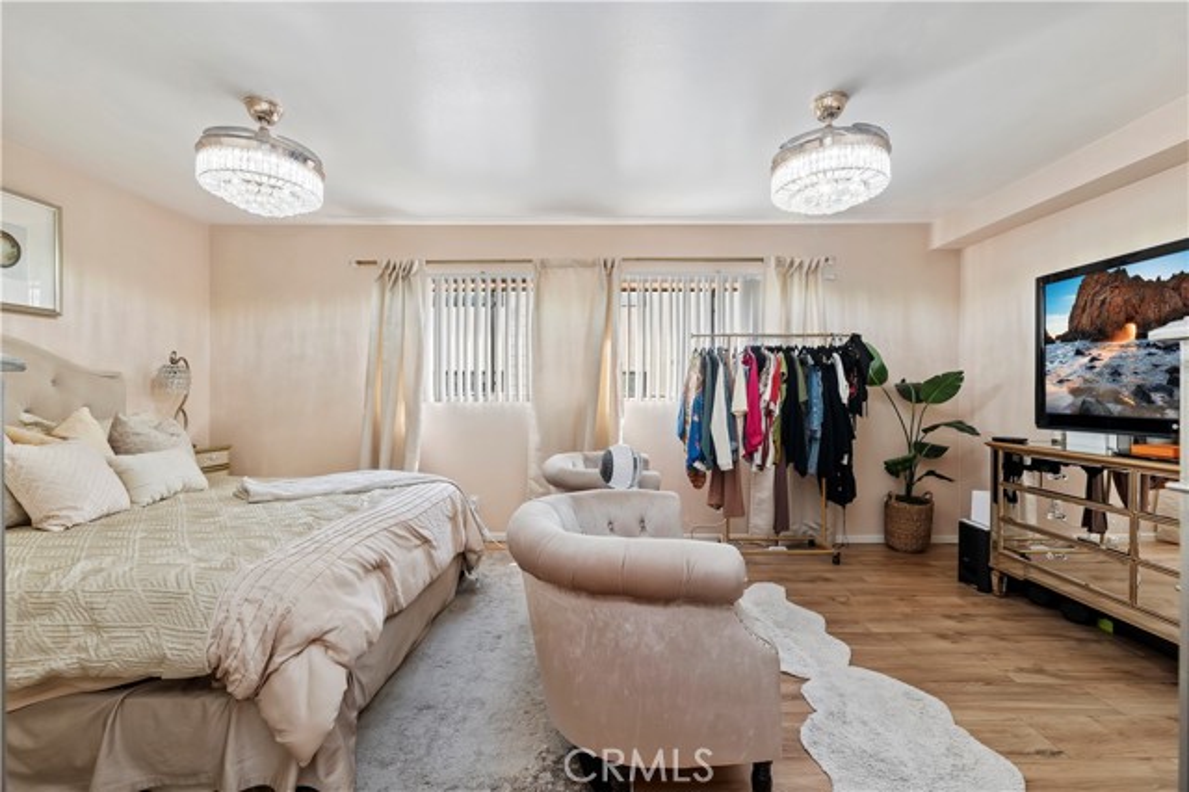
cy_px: 396
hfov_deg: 104.3
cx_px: 594
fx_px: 462
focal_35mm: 14
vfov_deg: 81.1
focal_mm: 14
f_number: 10
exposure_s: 1/13
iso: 500
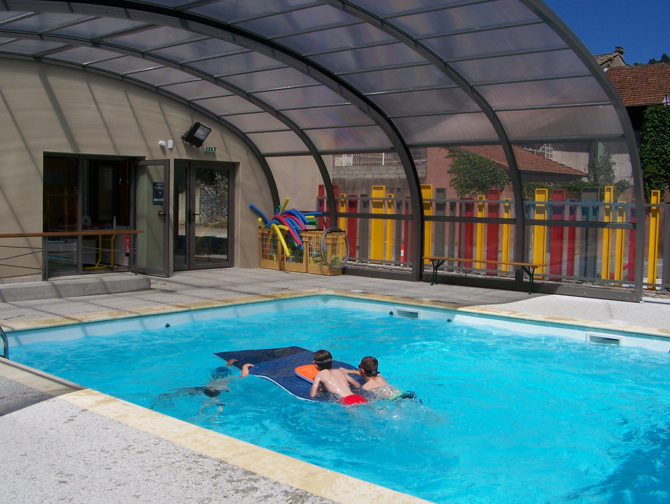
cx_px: 335
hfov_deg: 48.9
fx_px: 736
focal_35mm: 38
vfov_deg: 37.8
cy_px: 252
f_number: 5.6
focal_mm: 6.3
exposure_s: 1/1000
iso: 80
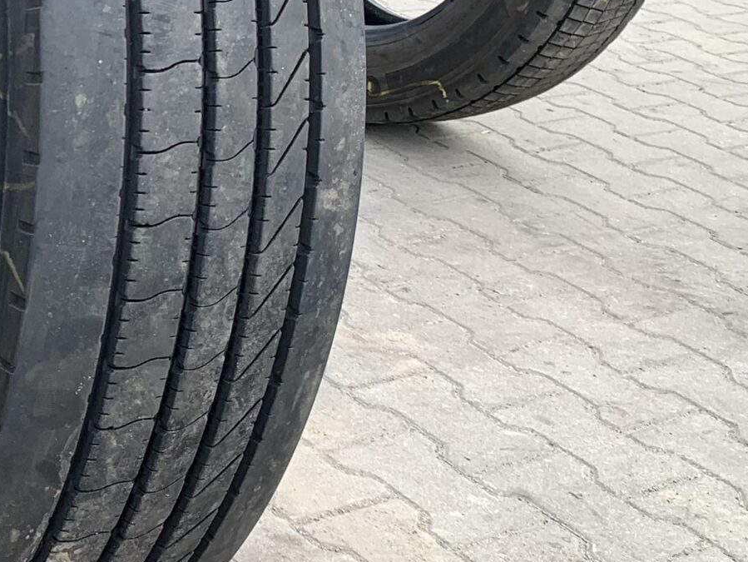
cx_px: -231
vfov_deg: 19.7
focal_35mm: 74
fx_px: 1600
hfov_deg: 23.2
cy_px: 112
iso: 25
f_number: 1.8
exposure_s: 1/534
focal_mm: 4.25
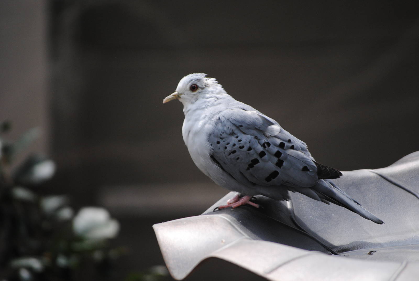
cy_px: 140
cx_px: 210
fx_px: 3496
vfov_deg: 4.6
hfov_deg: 6.9
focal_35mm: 300
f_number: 5.6
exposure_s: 1/400
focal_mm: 200
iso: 400
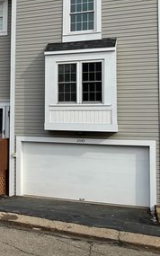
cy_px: 99
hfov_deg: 22.4
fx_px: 377
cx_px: -24
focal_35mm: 54
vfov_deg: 37.4
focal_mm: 3
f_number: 1.8
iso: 16
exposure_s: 1/1412
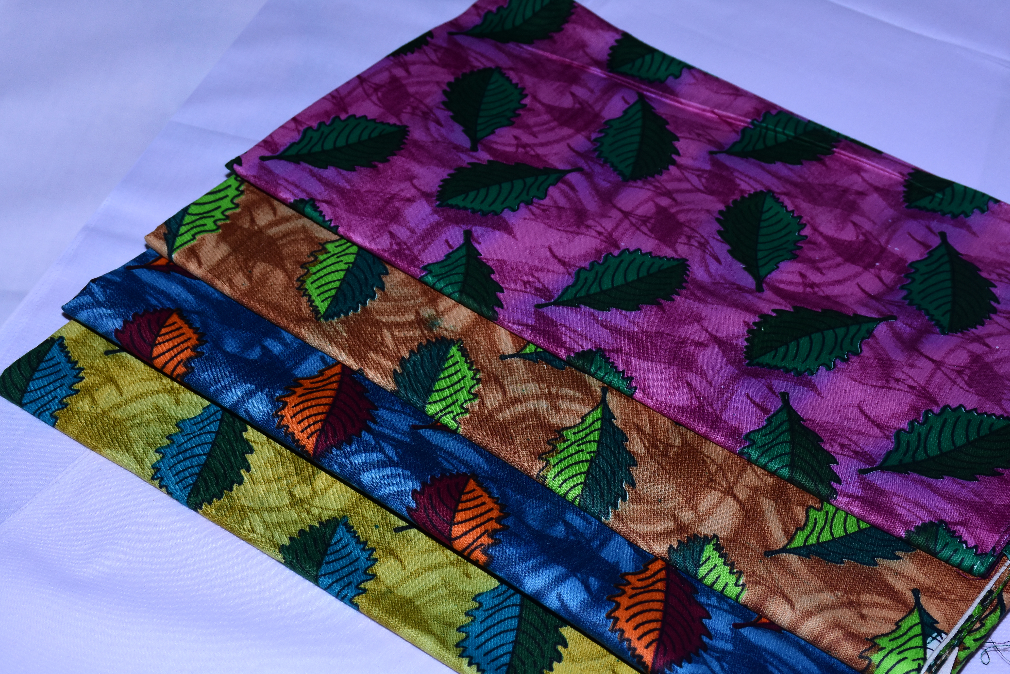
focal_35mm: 72
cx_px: 505
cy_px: 337
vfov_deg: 18.9
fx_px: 2020
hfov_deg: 28.1
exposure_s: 1/125
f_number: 8
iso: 800
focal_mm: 48
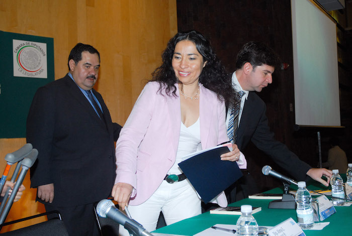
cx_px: 176
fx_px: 397
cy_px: 118
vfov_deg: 33.2
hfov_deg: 47.8
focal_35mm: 40
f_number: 5
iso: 400
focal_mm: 27
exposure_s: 1/160
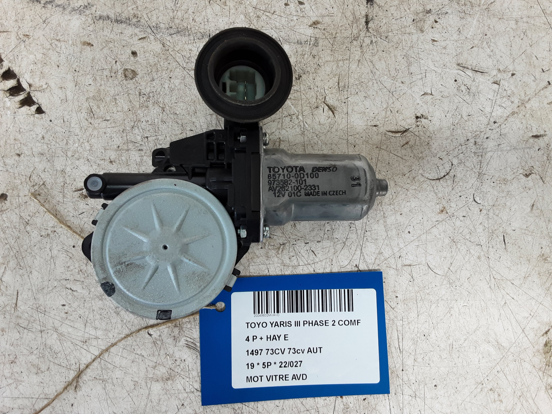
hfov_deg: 65.3
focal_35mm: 27
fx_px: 431
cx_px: 276
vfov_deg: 51.4
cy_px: 207
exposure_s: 1/50
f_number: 1.9
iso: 50
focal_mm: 2.91
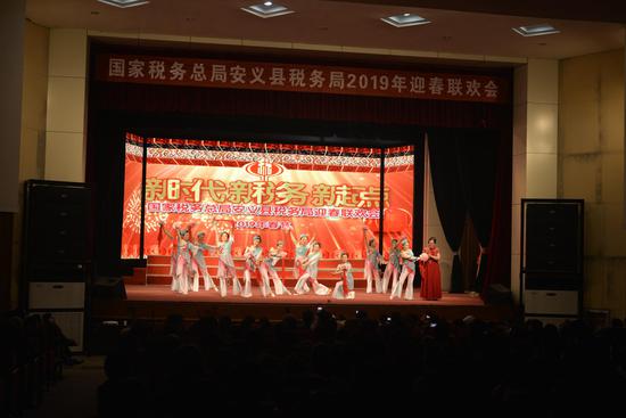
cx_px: 313
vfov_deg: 28.1
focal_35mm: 48
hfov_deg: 41.1
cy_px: 209
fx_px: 835
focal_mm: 48
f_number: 4.2
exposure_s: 1/60
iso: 400
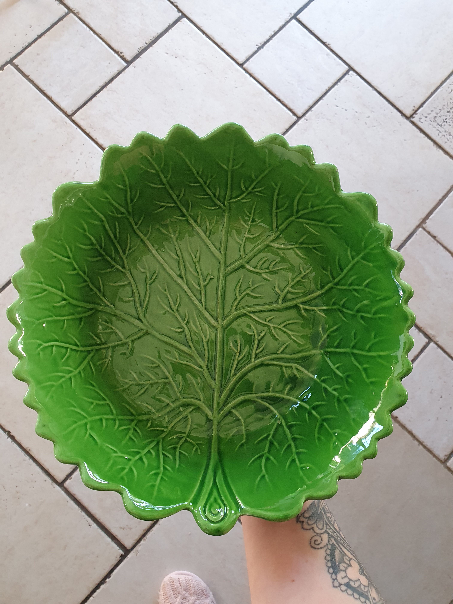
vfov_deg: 67.3
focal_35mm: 26
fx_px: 454
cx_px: 226
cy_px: 302
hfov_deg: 53.1
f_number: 2.4
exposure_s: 1/40
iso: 250
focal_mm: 4.32
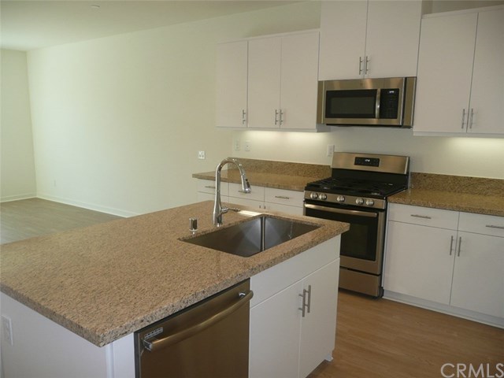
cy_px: 189
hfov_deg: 63.4
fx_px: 408
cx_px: 252
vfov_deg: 49.7
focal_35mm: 28
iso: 100
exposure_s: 1/60
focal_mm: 4.6
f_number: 3.3
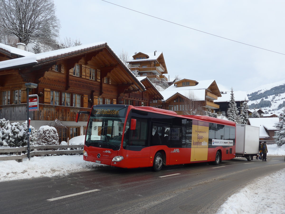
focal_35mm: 34
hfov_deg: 54.0
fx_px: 280
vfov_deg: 41.8
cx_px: 142
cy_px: 107
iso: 80
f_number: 2.8
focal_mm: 7
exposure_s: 1/500
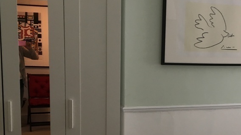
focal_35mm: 57
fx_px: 364
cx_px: 156
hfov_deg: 36.3
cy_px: 105
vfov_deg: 20.9
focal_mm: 4.15
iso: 80
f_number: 2.2
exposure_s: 1/33
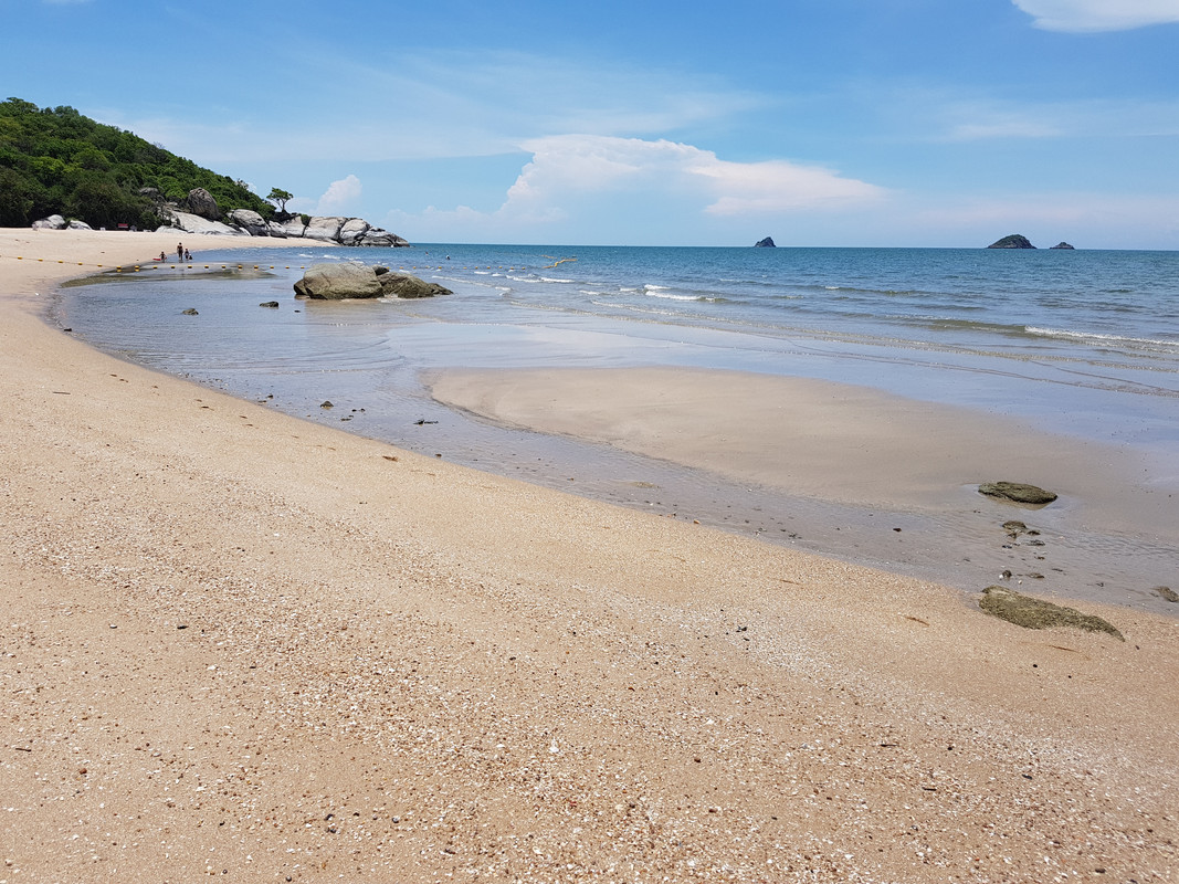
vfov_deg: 53.1
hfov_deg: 67.3
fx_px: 885
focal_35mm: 26
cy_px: 442
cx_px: 590
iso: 40
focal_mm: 4.2
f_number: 1.7
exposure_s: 1/2984
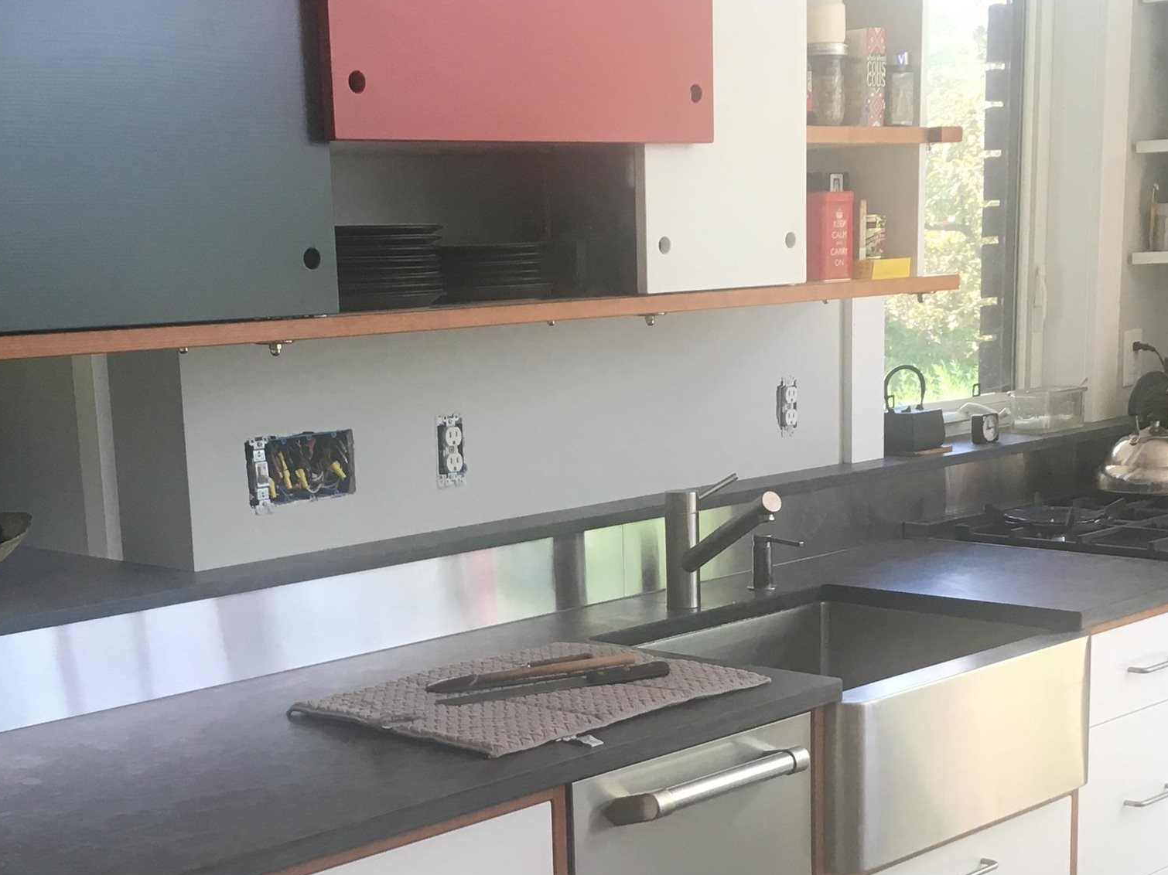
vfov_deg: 24.5
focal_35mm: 59
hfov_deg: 32.7
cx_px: 522
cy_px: 686
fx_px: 1990
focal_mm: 4.15
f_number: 2.2
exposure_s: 1/40
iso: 25
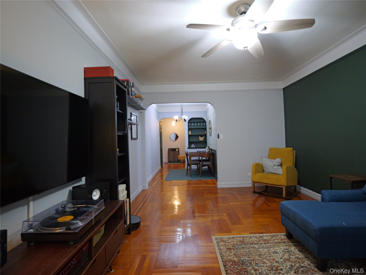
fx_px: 190
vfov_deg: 71.6
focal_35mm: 18
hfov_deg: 87.7
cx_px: 183
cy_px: 138
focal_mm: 9
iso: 1250
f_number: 1.7
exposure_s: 1/100
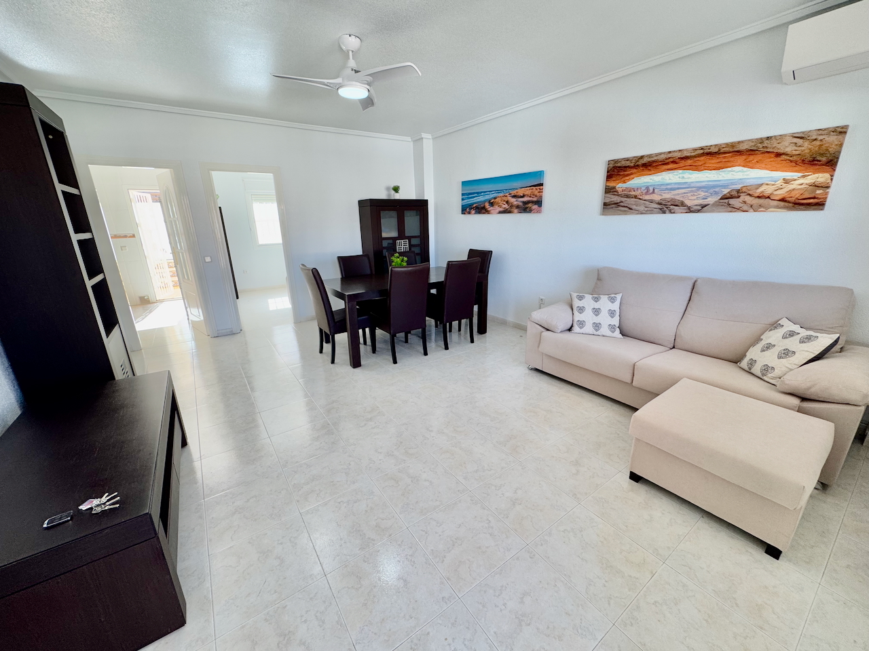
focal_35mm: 14
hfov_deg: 102.1
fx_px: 351
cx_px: 434
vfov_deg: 85.7
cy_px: 326
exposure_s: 1/100
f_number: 2.2
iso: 64
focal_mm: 2.22
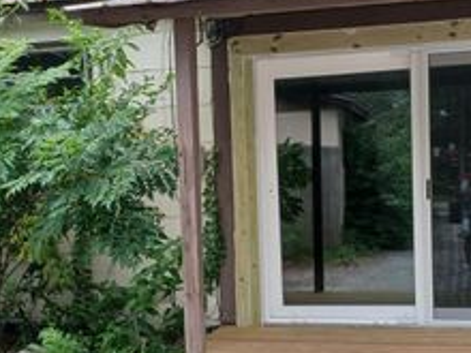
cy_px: 232
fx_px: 803
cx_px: 240
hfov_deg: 32.7
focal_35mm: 59
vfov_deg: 24.7
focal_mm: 3.98
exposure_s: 1/120
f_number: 1.8
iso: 25
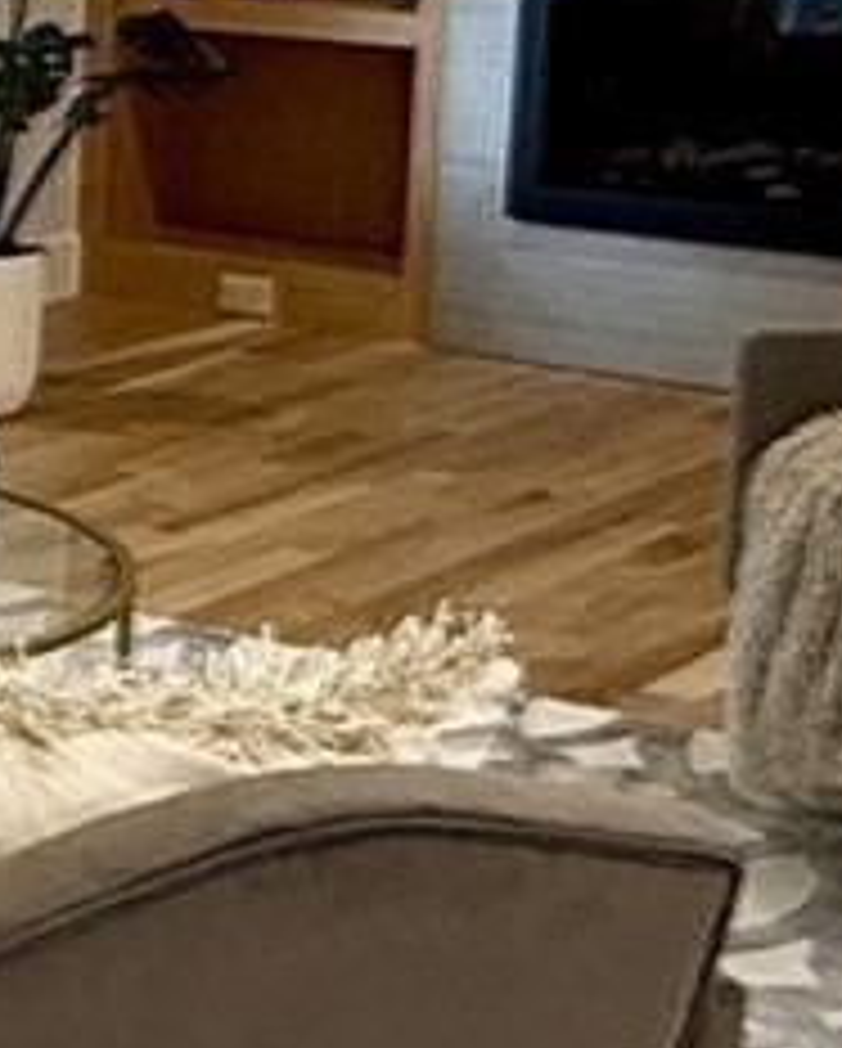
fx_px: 3731
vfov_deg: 16.0
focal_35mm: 120
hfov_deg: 12.0
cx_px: -603
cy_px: 364
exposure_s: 1/60
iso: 200
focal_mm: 2.22
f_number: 2.2
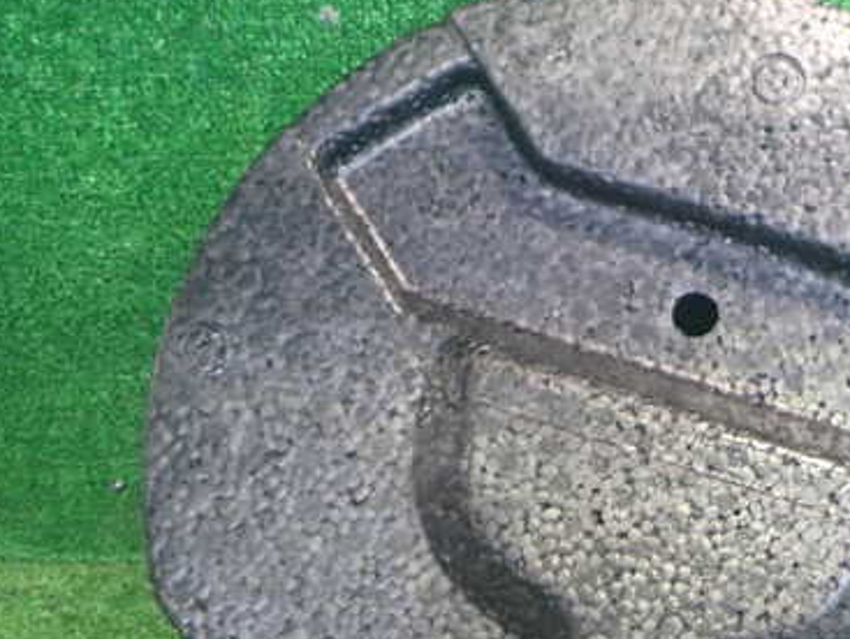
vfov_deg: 29.5
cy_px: 431
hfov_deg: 37.8
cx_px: 644
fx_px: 1204
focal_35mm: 49
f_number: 2.3
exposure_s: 1/30
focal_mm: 5.4
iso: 500
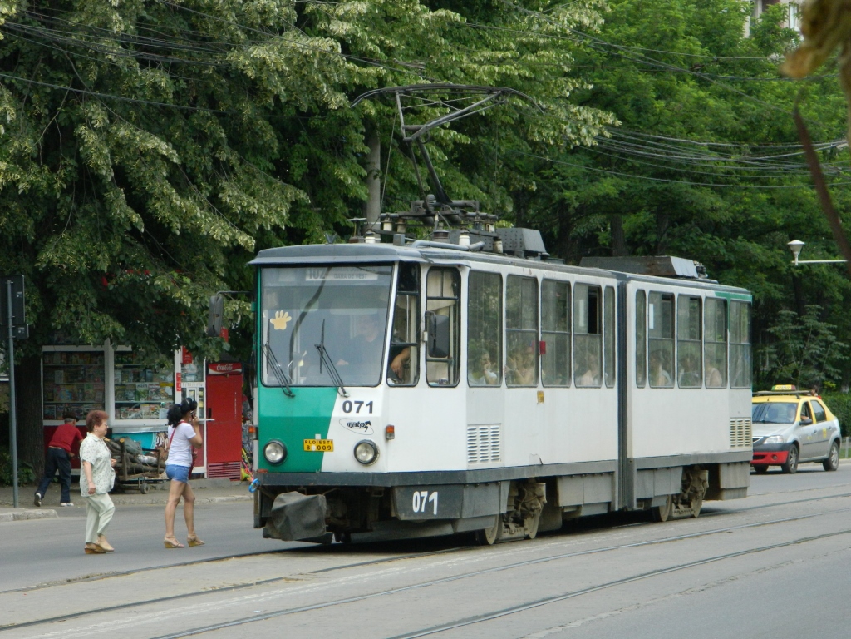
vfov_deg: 8.4
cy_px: 320
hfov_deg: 11.2
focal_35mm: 177
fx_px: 4351
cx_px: 426
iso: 220
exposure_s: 1/500
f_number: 5.1
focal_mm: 31.8
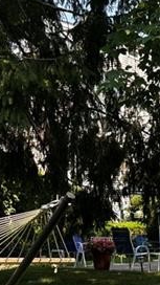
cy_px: 276
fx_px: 603
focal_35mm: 80
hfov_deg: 13.5
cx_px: 294
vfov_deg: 25.4
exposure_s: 1/550
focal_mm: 5.96
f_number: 1.6
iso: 50
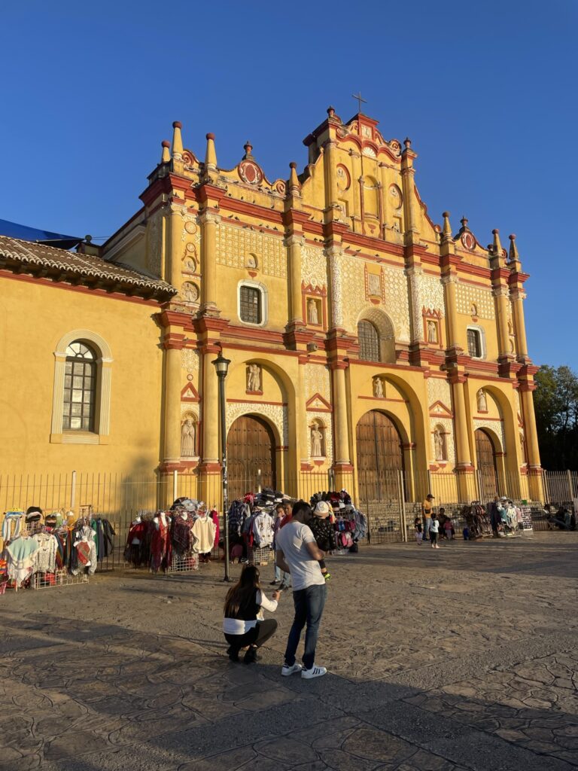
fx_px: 579
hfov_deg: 53.1
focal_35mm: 26
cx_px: 289
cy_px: 386
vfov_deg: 67.3
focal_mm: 4.2
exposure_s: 1/2353
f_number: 1.6
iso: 32
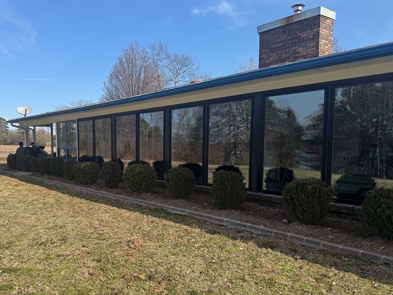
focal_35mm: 31
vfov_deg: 45.3
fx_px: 352
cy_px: 170
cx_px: 146
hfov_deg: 57.6
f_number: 1.78
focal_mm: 6.76
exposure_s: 1/2833
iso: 80
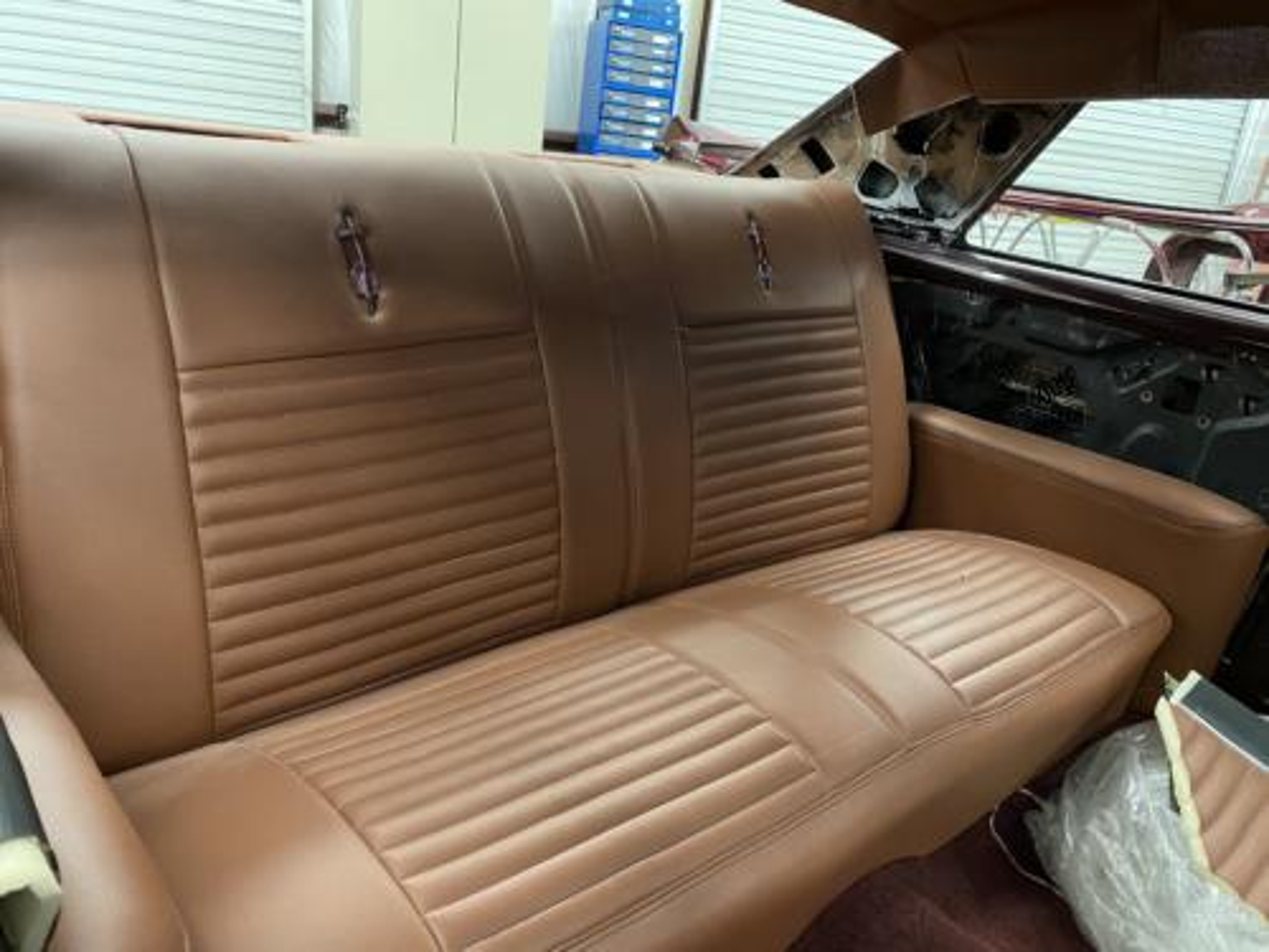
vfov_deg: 53.1
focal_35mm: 26
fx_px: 953
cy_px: 476
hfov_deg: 67.3
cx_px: 634
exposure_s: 1/27
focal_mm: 4.25
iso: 640
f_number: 1.8
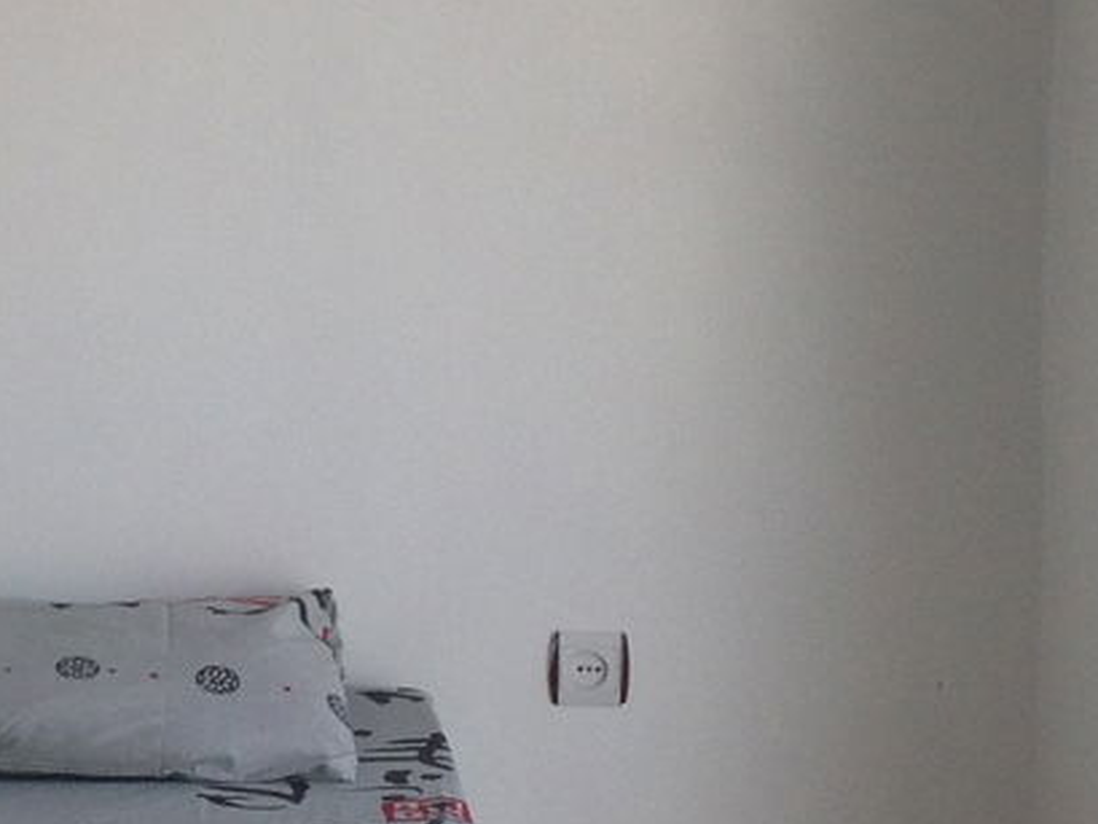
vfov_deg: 10.8
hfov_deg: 14.0
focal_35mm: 137
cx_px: -204
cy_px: 338
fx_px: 4347
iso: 50
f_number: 2.4
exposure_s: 1/128
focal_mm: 4.28
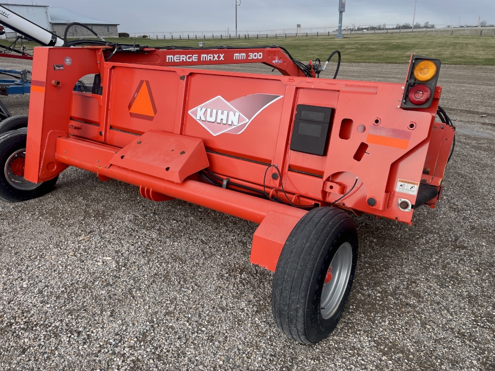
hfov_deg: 67.3
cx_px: 248
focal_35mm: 26
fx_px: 372
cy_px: 186
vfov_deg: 53.1
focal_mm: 4.2
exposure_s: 1/1182
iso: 32
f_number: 1.6
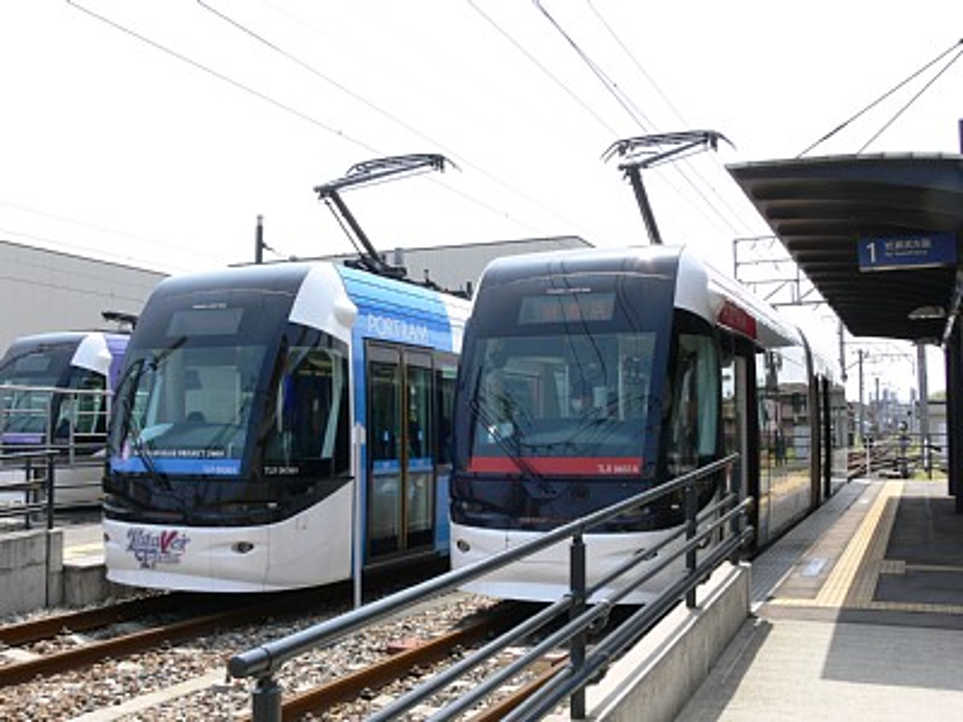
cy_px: 361
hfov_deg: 52.6
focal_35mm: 35
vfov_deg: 40.7
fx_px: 974
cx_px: 482
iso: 80
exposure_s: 1/160
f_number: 5.6
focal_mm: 7.4
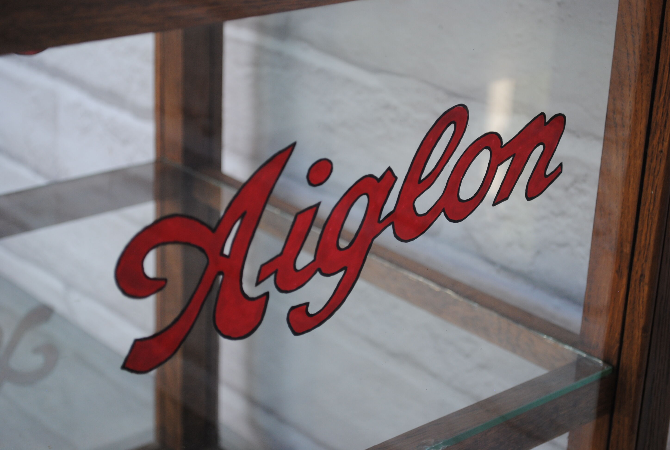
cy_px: 225
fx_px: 1399
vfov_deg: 18.3
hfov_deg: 26.9
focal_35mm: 75
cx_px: 335
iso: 250
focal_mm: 50
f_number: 5.6
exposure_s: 1/30
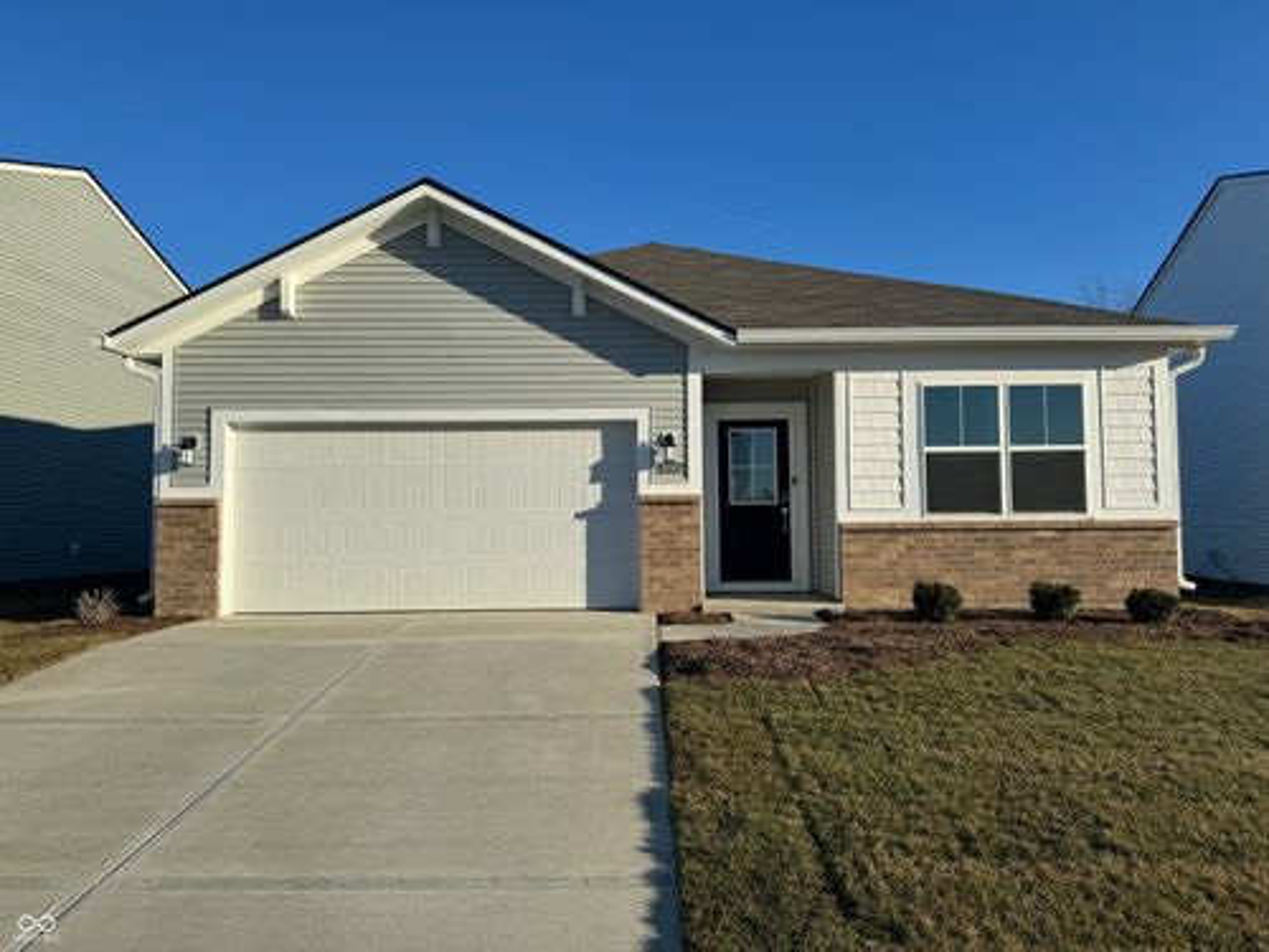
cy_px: 476
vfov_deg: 56.8
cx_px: 634
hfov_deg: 71.6
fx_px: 880
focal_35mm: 24
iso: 80
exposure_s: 1/4950
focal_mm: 6.86
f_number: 1.78
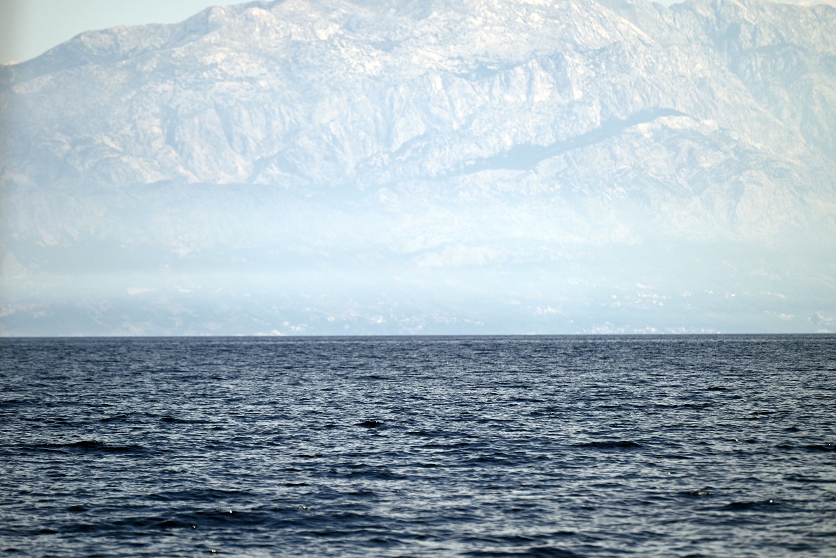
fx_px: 6038
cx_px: 418
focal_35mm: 260
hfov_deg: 7.9
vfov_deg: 5.3
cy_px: 279
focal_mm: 260
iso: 100
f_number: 5.6
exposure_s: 1/1000
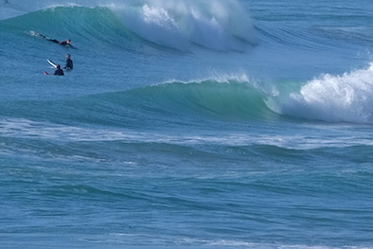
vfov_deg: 1.0
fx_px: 14510
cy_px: -153
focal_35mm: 1400
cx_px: 313
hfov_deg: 1.5
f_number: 6.7
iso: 400
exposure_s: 1/2200
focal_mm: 230
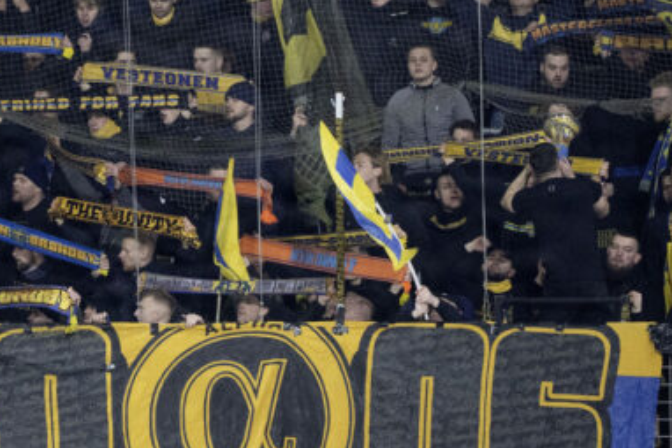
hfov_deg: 1.9
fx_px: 20036
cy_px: -33
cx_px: 255
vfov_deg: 1.3
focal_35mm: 1073
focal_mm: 400
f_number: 2.8
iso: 2500
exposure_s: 1/640
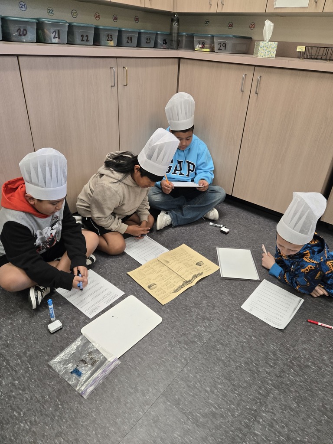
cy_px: 222
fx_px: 295
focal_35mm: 23
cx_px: 166
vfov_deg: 73.9
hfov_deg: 58.9
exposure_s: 1/120
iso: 320
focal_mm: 5.4
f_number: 1.8
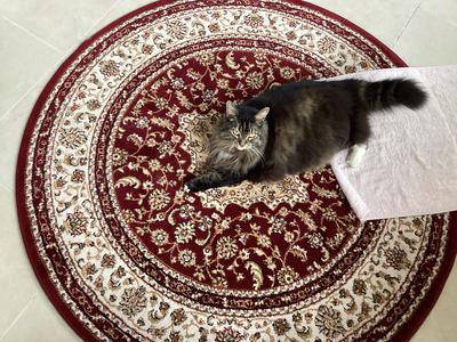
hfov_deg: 58.4
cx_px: 228
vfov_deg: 45.4
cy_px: 171
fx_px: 409
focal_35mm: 31
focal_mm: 3.3
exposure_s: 1/60
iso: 200
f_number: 2.4
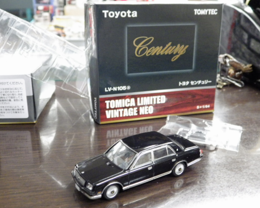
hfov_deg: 42.9
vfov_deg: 34.9
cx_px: 131
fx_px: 331
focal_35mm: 43
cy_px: 104
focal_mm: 7.4
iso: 1000
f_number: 3.6
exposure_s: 1/25
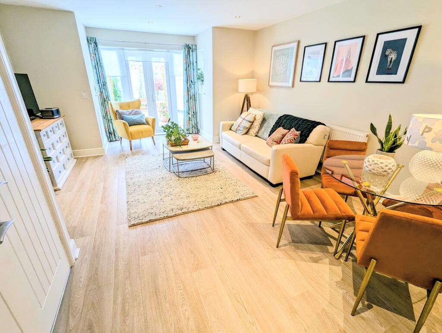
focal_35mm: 16
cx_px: 221
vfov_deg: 78.2
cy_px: 166
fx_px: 205
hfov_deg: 94.4
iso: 128
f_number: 2.2
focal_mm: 2.35
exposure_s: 1/100
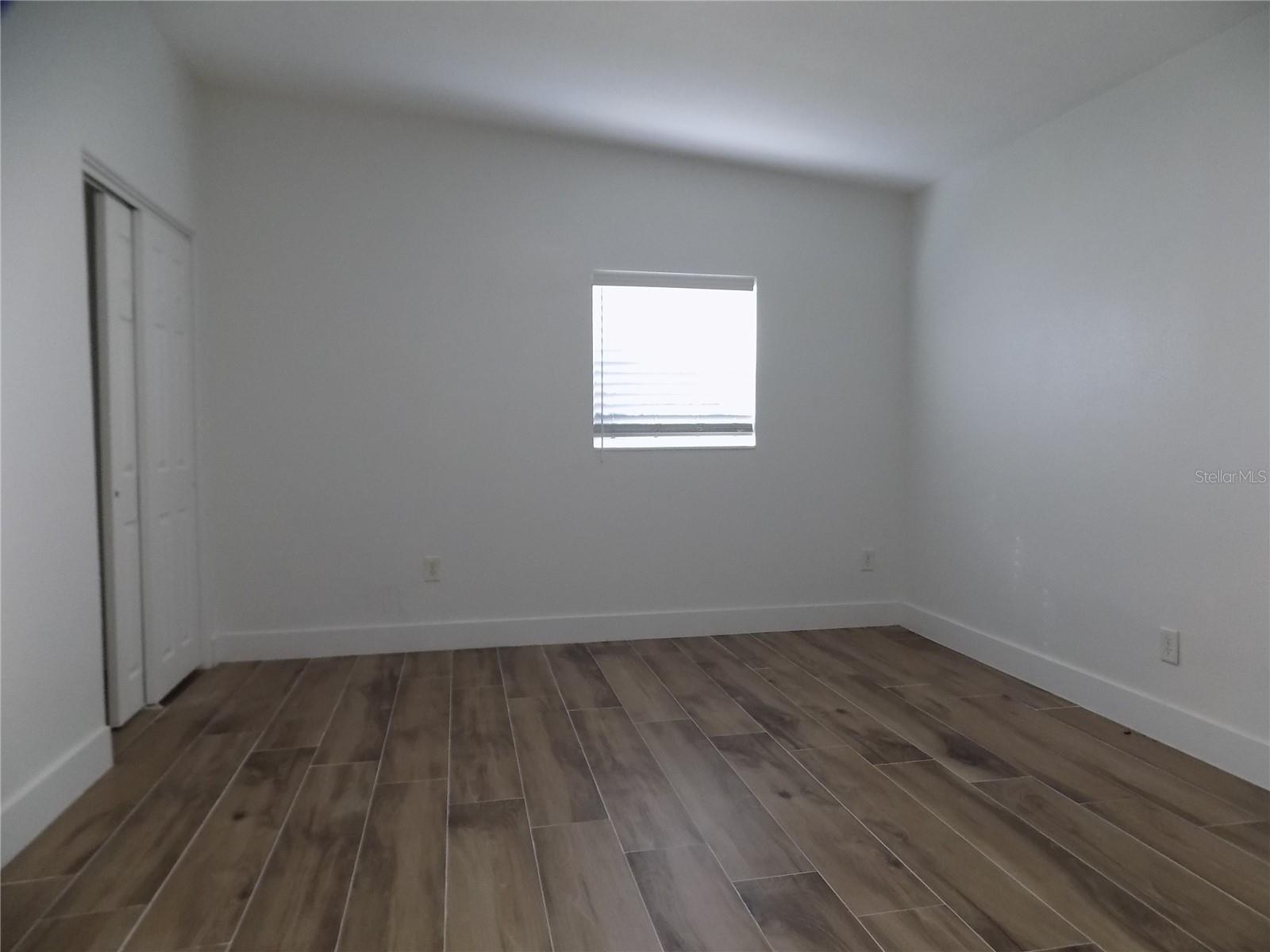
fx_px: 844
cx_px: 635
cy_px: 476
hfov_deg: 73.9
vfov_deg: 58.9
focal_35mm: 23
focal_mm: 4
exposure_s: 1/30
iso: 180
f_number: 3.1
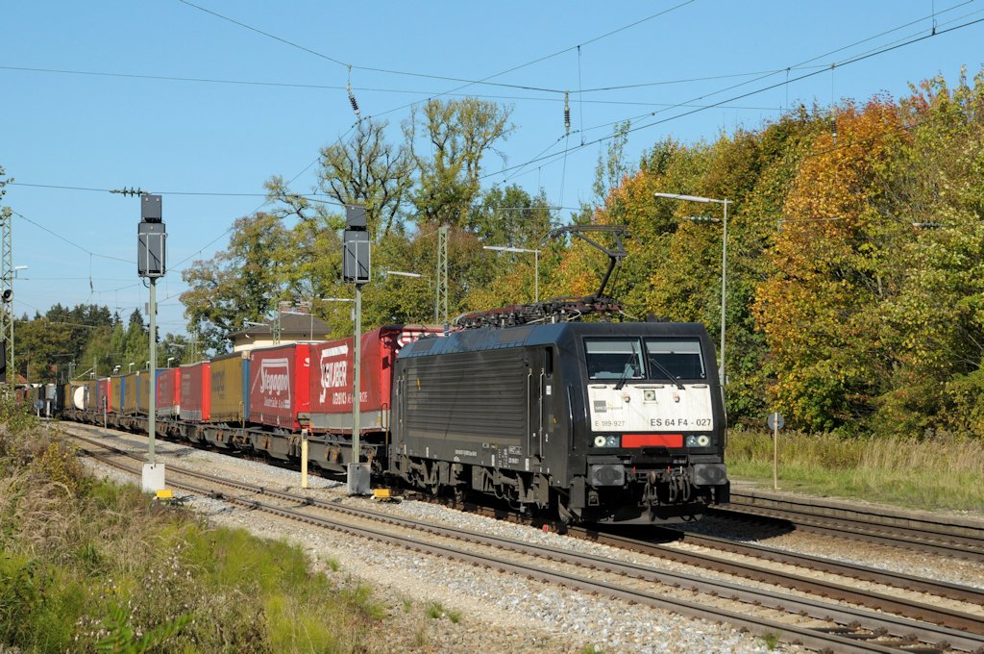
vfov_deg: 18.9
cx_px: 492
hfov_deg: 28.1
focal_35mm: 72
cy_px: 327
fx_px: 1965
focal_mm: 48
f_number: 7.1
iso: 320
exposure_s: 1/1000
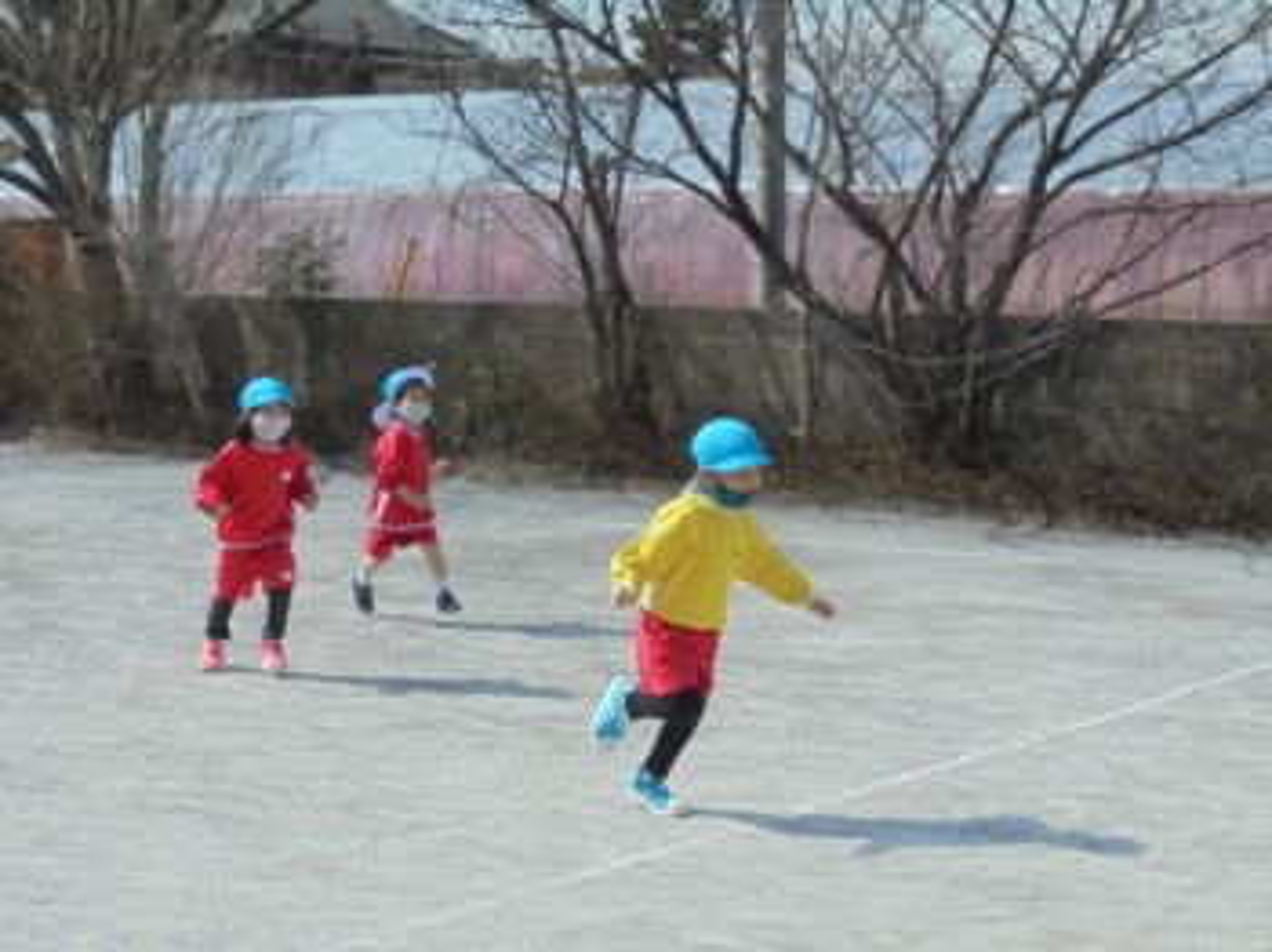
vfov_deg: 26.1
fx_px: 2056
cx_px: 636
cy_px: 476
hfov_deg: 34.4
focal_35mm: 56
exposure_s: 1/640
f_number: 5.2
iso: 100
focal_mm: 10.1
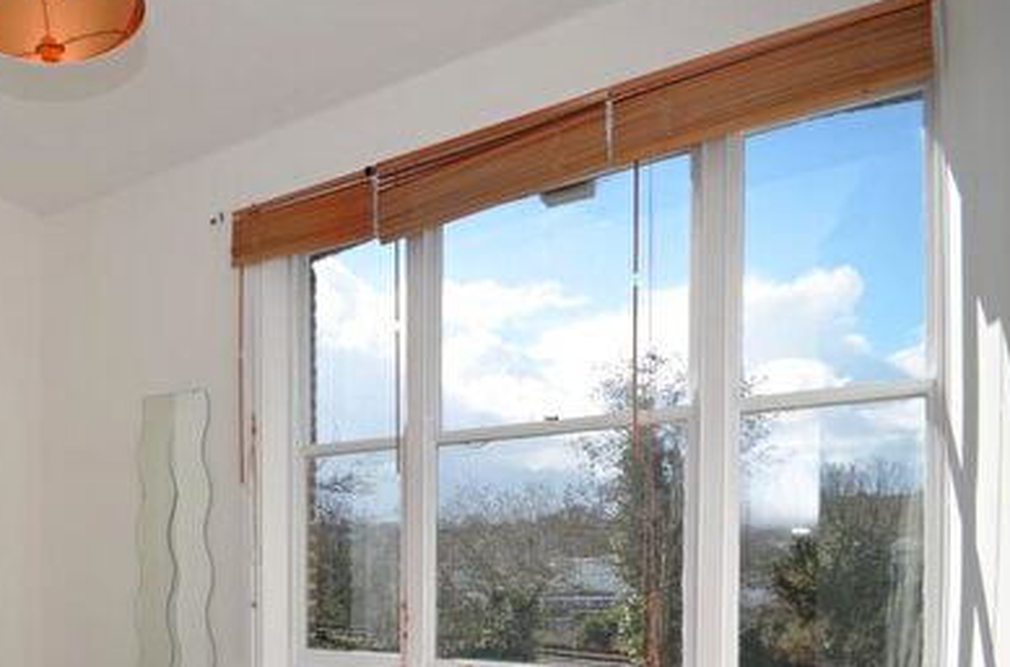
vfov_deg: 44.5
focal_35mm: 27
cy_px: 564
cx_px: 122
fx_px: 755
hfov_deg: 58.8
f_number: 7.1
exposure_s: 1/200
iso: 100
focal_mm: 10
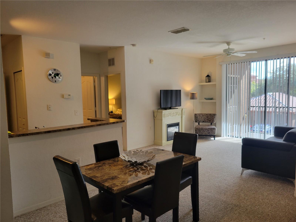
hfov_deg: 67.3
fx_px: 222
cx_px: 148
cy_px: 111
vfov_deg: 53.1
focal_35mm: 26
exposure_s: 1/119
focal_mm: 5.4
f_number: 1.8
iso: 100
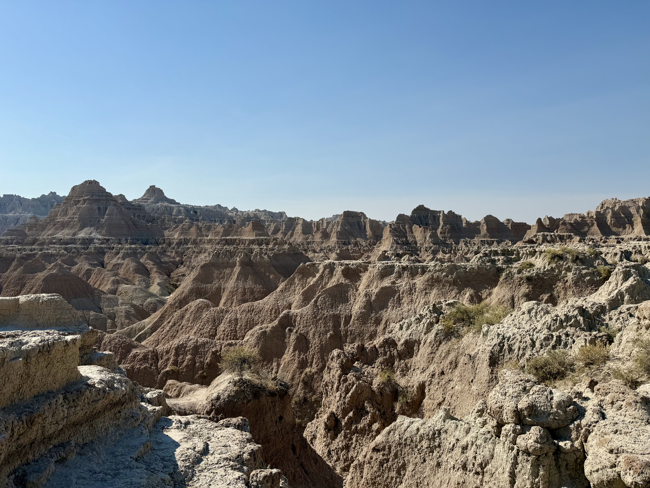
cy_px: 244
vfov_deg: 56.8
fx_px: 451
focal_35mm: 24
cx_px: 325
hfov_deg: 71.6
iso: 80
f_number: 1.78
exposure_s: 1/10309
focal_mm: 6.76
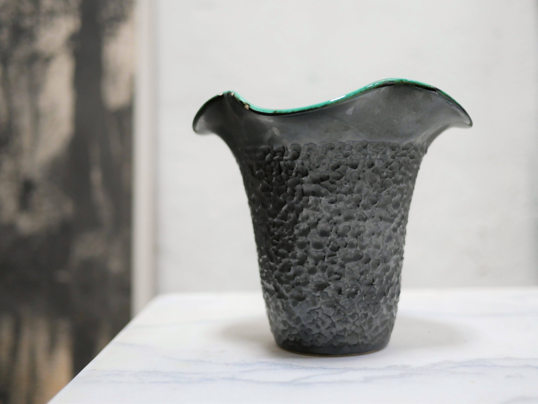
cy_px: 202
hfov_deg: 46.8
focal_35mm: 40
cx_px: 269
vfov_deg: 36.0
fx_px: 622
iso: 800
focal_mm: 20
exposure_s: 1/60
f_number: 1.7
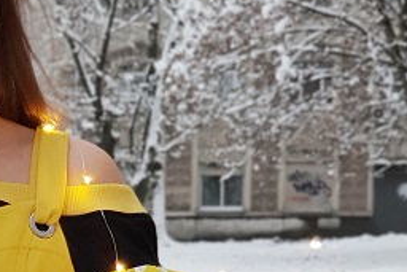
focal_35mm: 183
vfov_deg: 7.4
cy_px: 410
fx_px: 2070
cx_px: 11
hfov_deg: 11.1
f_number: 2.4
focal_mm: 6
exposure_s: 1/33
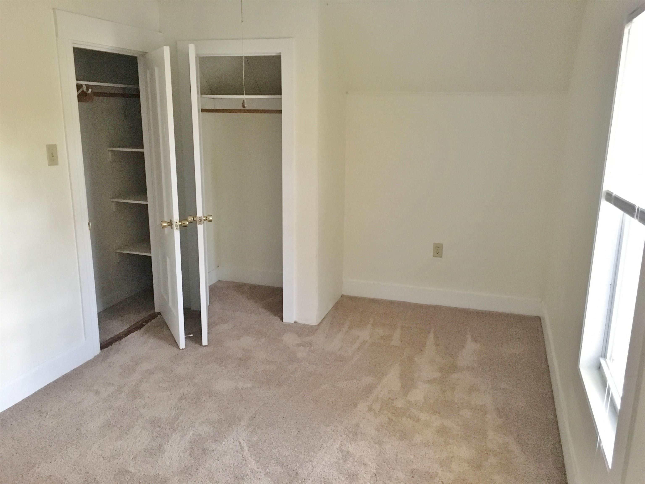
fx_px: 540
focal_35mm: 29
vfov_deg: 48.2
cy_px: 242
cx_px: 322
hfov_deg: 61.7
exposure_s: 1/15
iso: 400
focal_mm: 4.15
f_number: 2.2
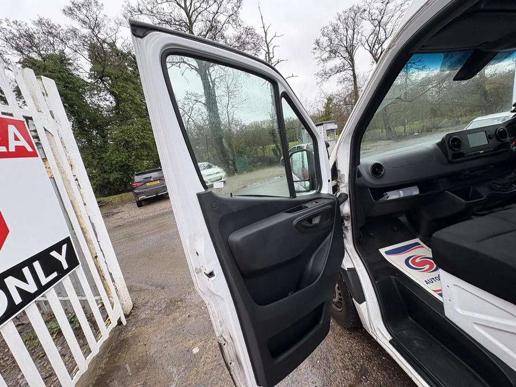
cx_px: 258
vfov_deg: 85.7
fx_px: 209
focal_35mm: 14
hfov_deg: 102.1
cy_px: 194
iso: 80
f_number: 2.2
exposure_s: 1/99
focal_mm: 2.22
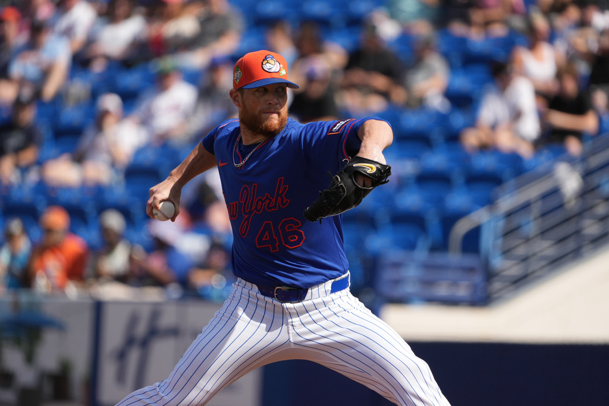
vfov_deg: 2.3
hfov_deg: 3.4
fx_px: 10151
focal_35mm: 600
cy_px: 203
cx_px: 304
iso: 400
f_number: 6.3
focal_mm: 600
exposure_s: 1/2000
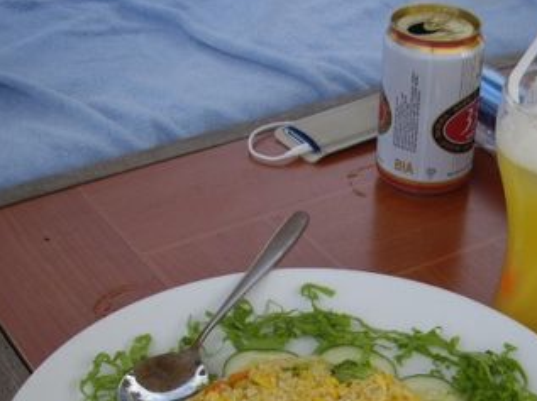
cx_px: 401
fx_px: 1209
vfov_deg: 18.5
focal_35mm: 78
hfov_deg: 24.8
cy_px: 380
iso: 64
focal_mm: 7.9
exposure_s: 1/640
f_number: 2.8
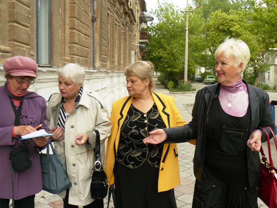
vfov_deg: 39.7
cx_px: 138
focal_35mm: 36
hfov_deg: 51.4
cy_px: 104
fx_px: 288
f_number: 3.6
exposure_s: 1/125
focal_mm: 6
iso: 100
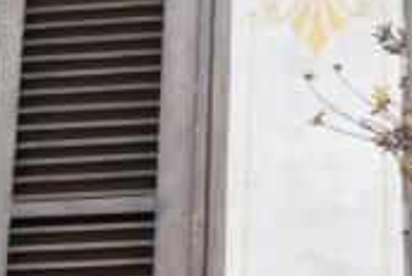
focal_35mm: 268
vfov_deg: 5.1
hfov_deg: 7.6
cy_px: 182
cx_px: -69
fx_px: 3070
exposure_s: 1/250
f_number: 8
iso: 400
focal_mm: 30
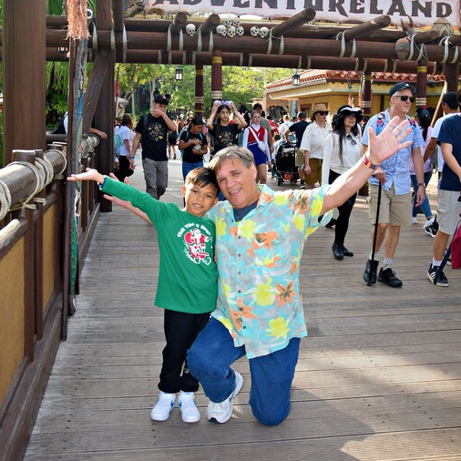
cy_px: 163
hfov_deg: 41.9
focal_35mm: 40
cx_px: 230
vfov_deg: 41.4
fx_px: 603
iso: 100
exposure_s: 1/200
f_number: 4.5
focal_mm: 21
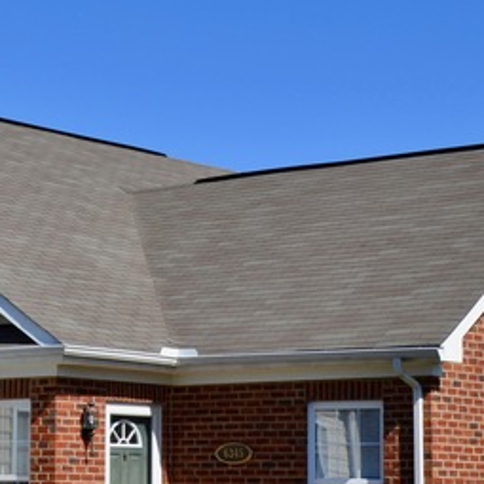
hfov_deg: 14.7
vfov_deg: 14.8
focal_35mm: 117
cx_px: 64
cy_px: 239
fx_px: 1858
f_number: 9
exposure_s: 1/320
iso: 100
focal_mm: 27
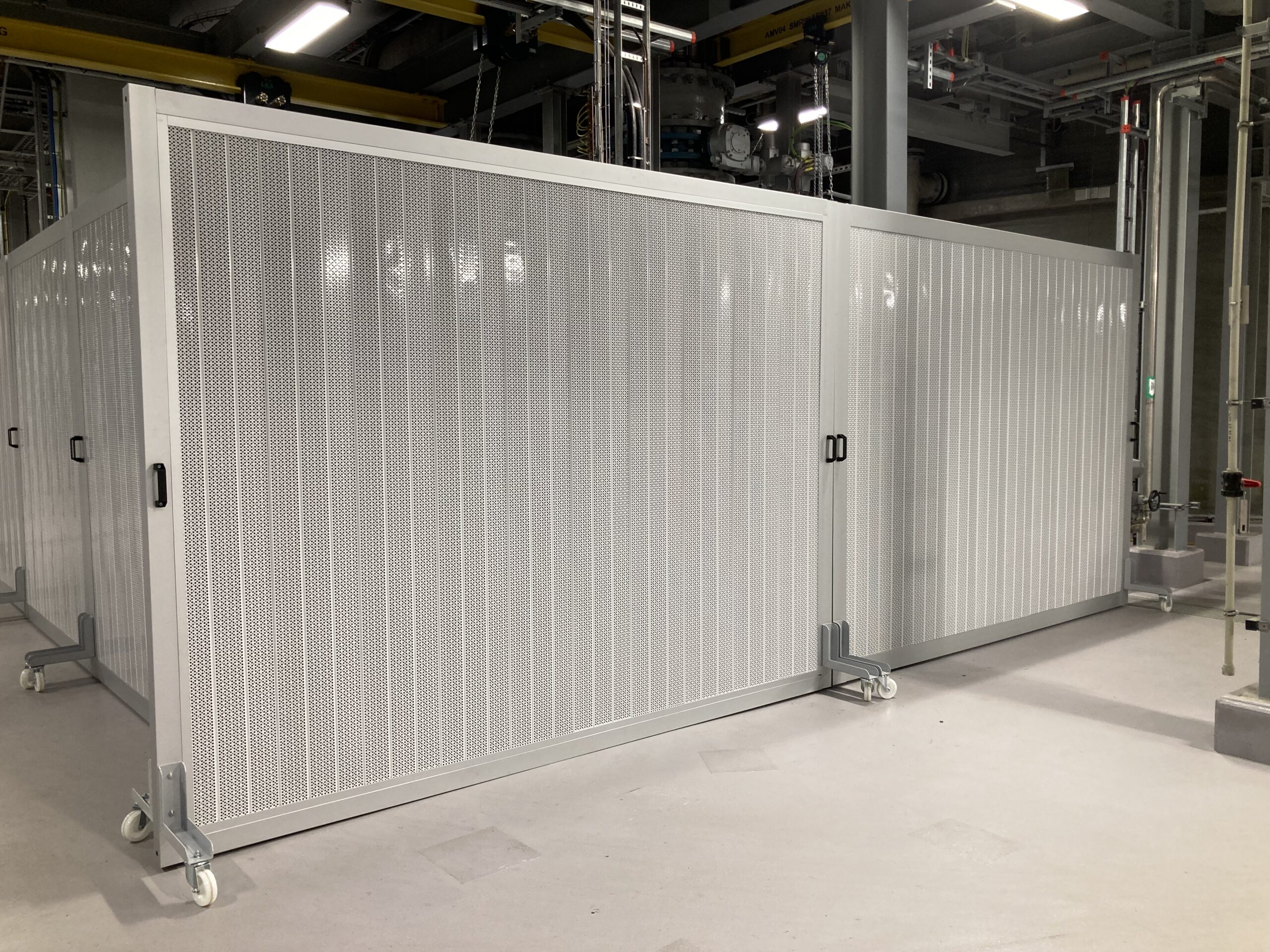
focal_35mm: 28
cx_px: 635
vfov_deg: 49.7
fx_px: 1027
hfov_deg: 63.4
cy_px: 476
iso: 80
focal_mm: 3.99
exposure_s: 1/58
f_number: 1.8
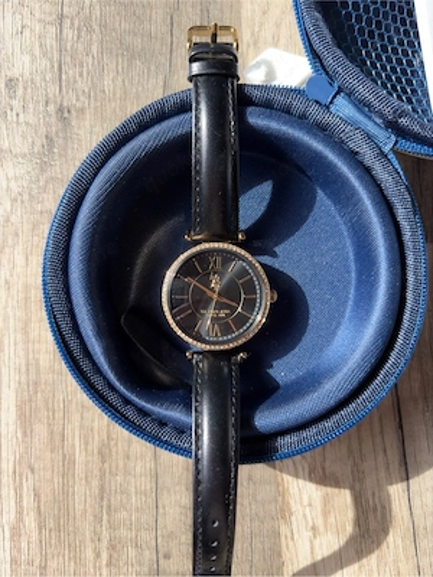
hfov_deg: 53.1
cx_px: 216
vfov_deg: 67.3
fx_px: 434
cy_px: 288
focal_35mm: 26
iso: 40
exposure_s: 1/327
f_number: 1.6
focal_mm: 5.96
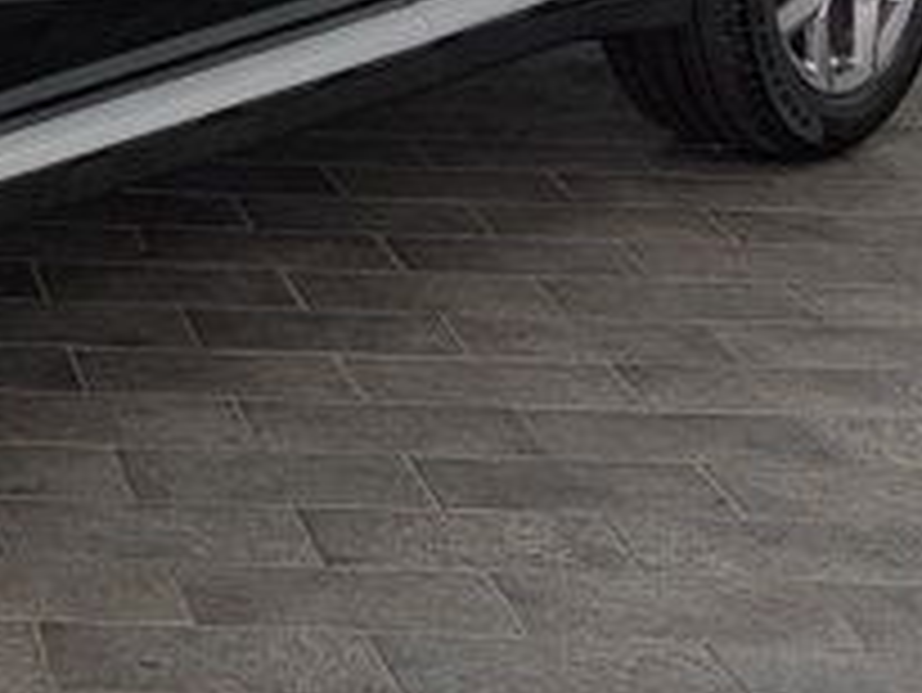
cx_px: -616
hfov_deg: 14.8
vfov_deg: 11.5
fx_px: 3198
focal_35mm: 120
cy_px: -554
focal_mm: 6.9
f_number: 1.68
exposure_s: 1/60
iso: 19
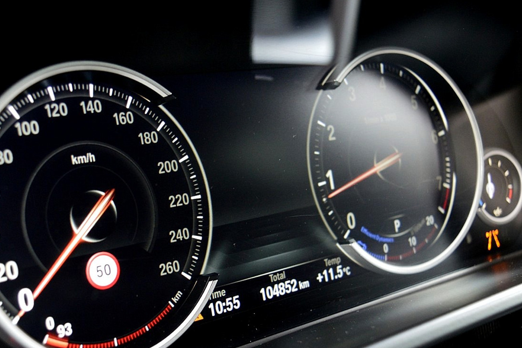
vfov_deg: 25.4
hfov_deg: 37.3
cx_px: 189
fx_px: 768
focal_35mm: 53
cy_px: 219
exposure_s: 1/40
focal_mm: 24
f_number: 4
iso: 800
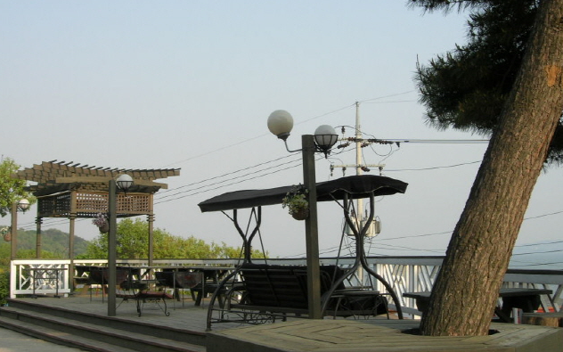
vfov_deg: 25.3
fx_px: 783
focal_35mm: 51
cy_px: 170
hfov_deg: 39.6
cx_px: 287
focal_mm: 7.8
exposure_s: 1/338
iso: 64
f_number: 4.8
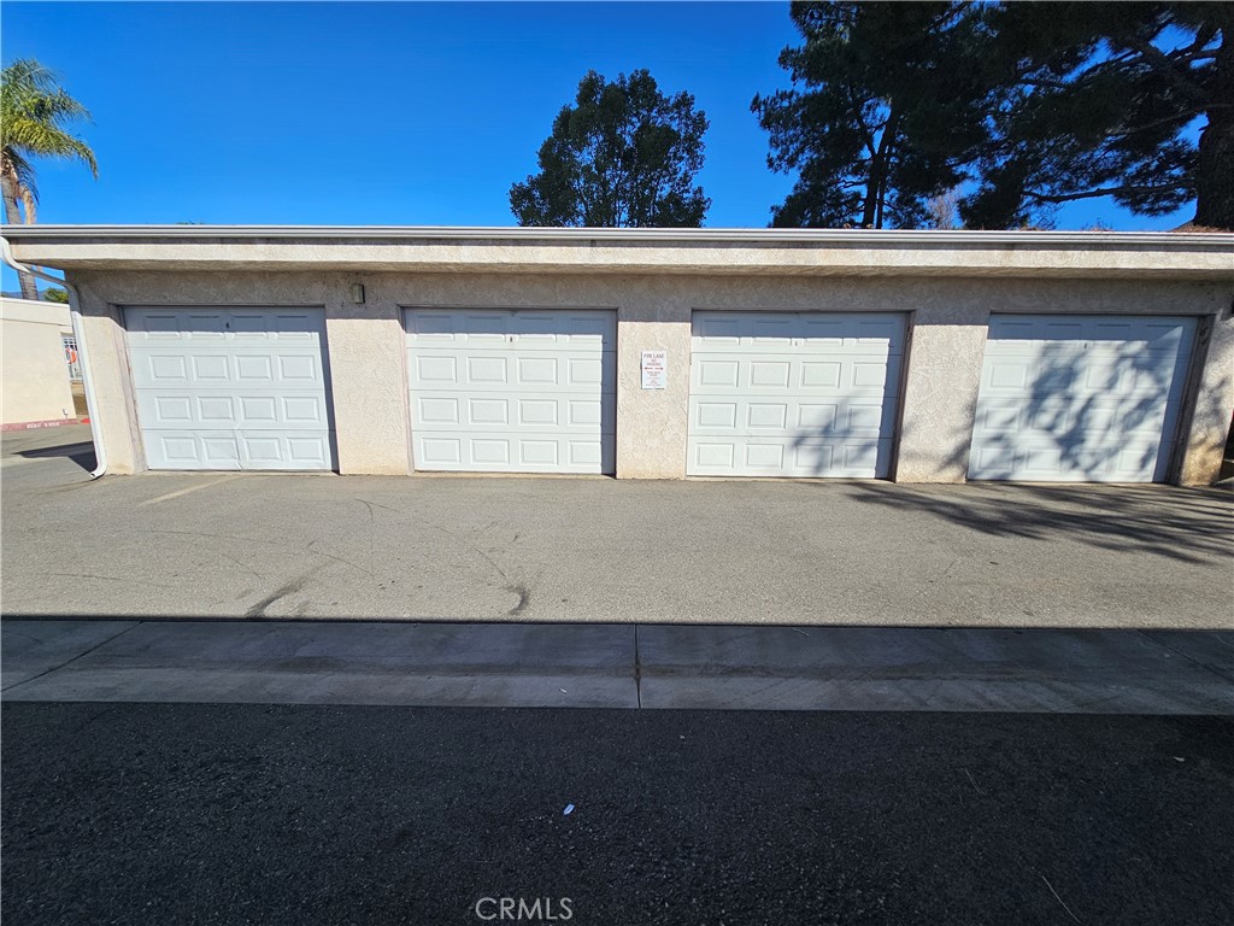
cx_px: 617
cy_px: 463
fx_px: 463
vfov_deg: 89.9
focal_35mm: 13
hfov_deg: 106.2
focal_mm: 2.2
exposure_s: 1/2790
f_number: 2.2
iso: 50
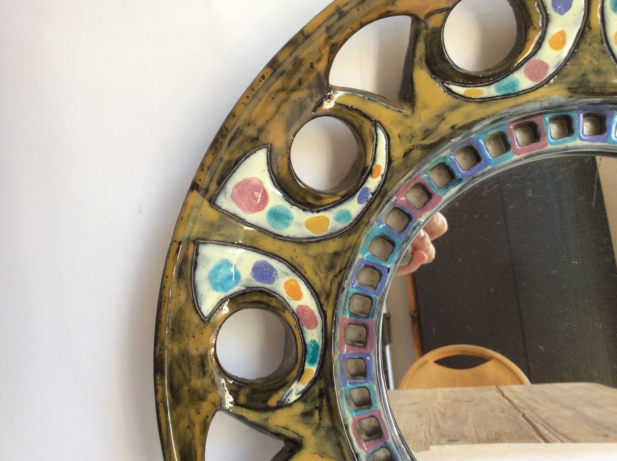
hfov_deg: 56.9
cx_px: 308
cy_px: 230
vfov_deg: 44.1
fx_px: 570
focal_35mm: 32
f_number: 2.4
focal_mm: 3.3
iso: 50
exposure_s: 1/25
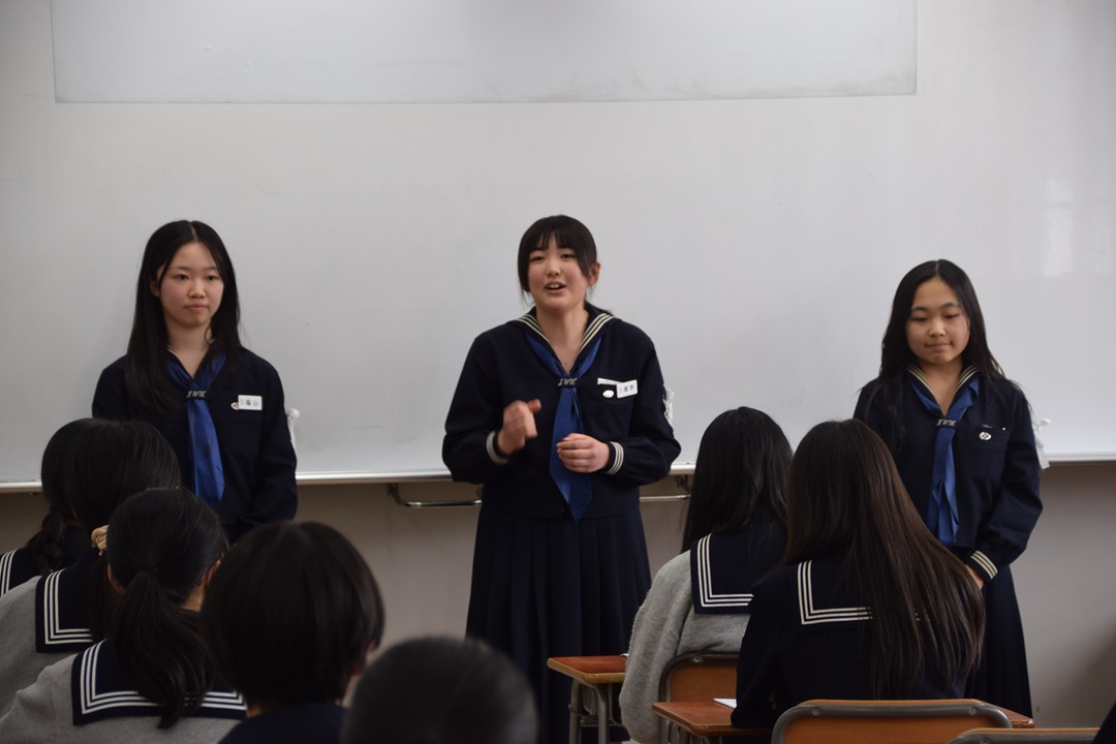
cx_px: 558
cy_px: 372
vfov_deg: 9.3
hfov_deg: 14.0
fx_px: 4557
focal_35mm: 147
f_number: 5.6
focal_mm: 98
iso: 400
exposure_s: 1/100
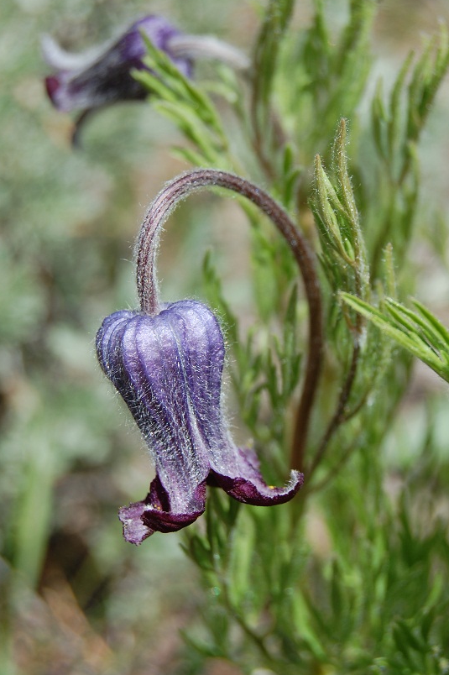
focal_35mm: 93
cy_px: 299
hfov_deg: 14.8
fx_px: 1734
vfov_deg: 22.0
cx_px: 203
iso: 200
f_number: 8
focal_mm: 55
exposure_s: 1/320
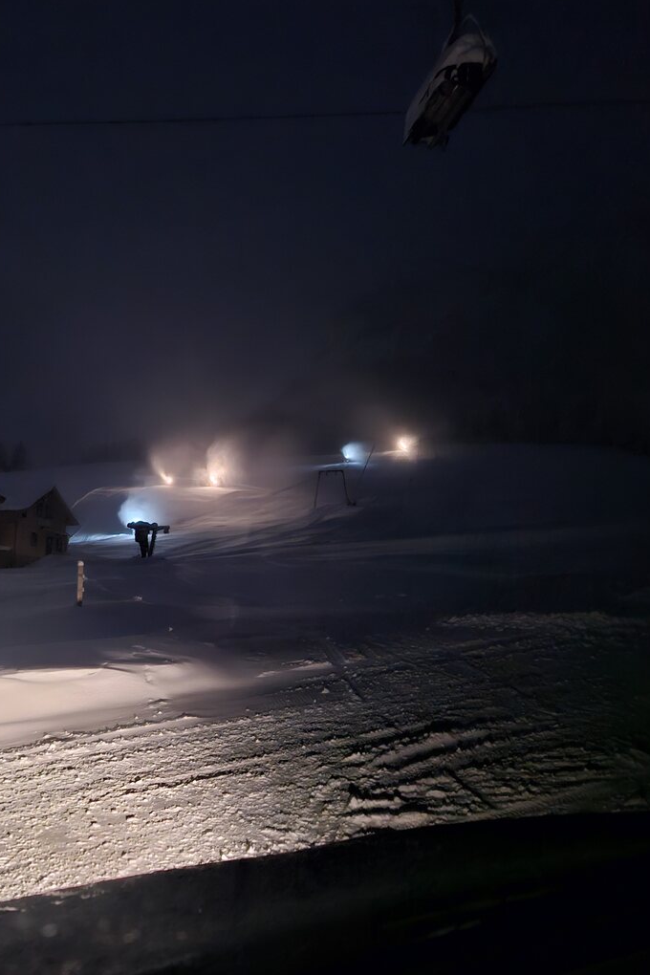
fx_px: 867
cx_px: 183
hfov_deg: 40.2
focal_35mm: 32
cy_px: 487
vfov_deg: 58.7
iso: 2000
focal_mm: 5.4
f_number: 1.8
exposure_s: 1/5
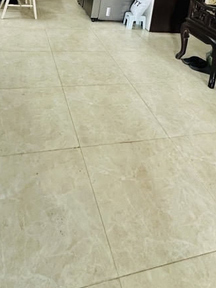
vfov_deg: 41.2
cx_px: 93
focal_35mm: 33
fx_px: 274
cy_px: -45
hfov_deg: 42.9
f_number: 2.2
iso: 320
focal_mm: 2.22
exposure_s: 1/50
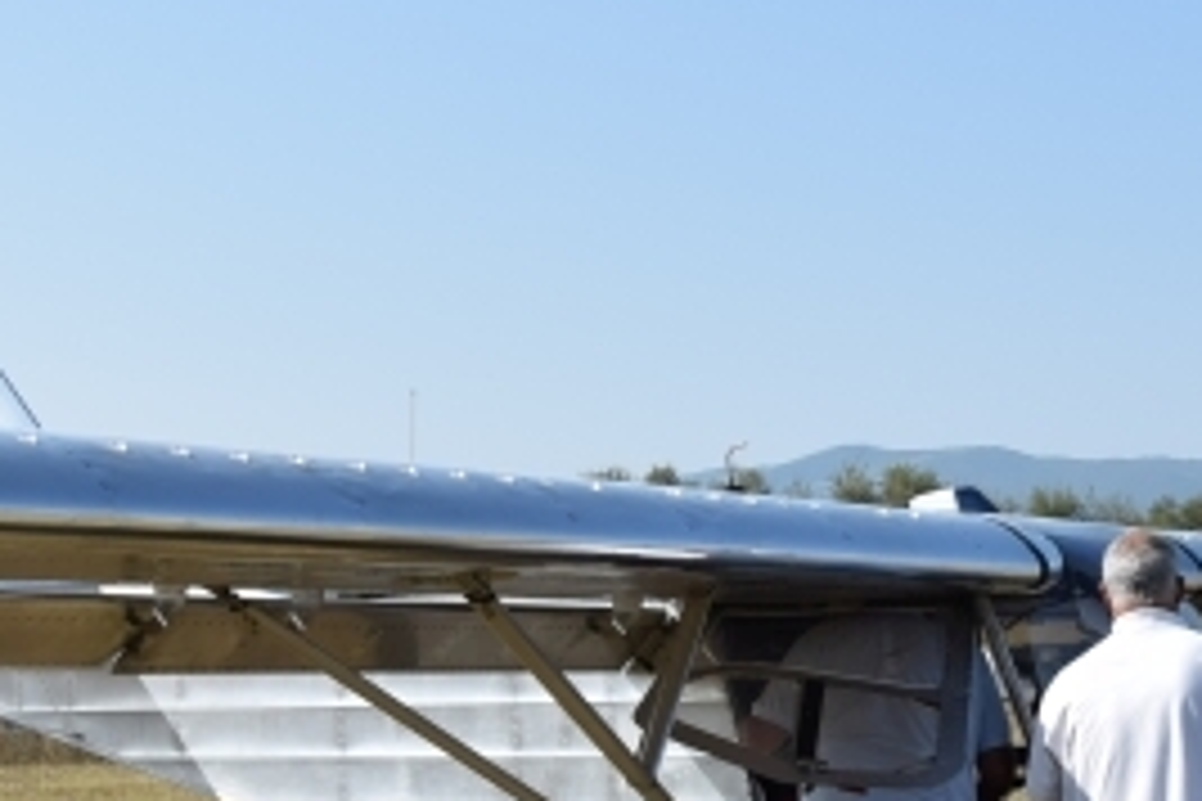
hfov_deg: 9.1
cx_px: 1098
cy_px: 655
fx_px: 7512
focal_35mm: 225
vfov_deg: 6.1
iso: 100
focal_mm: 50
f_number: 9
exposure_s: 1/320
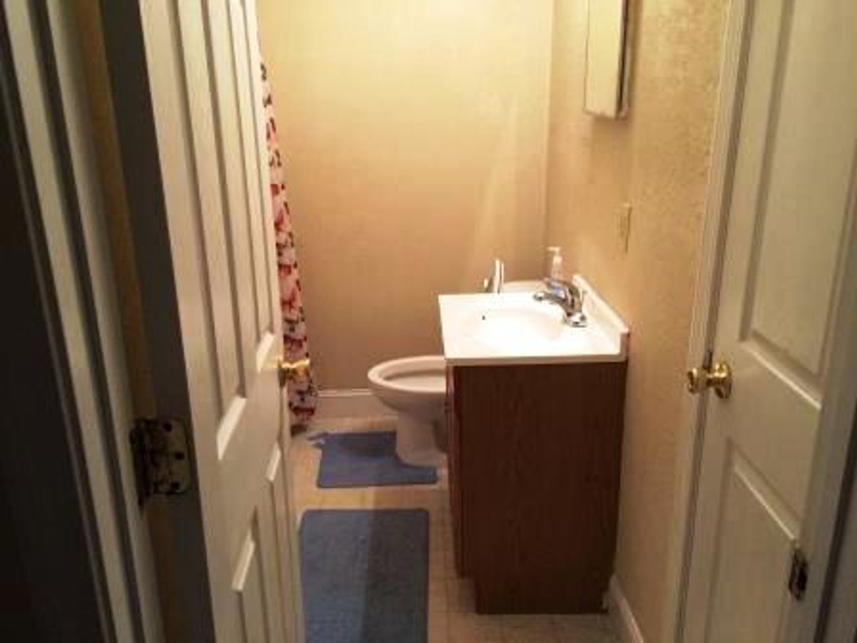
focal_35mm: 29
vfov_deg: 48.2
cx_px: 428
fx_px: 718
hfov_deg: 61.7
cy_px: 322
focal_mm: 4.15
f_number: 2.2
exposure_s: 1/30
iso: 250
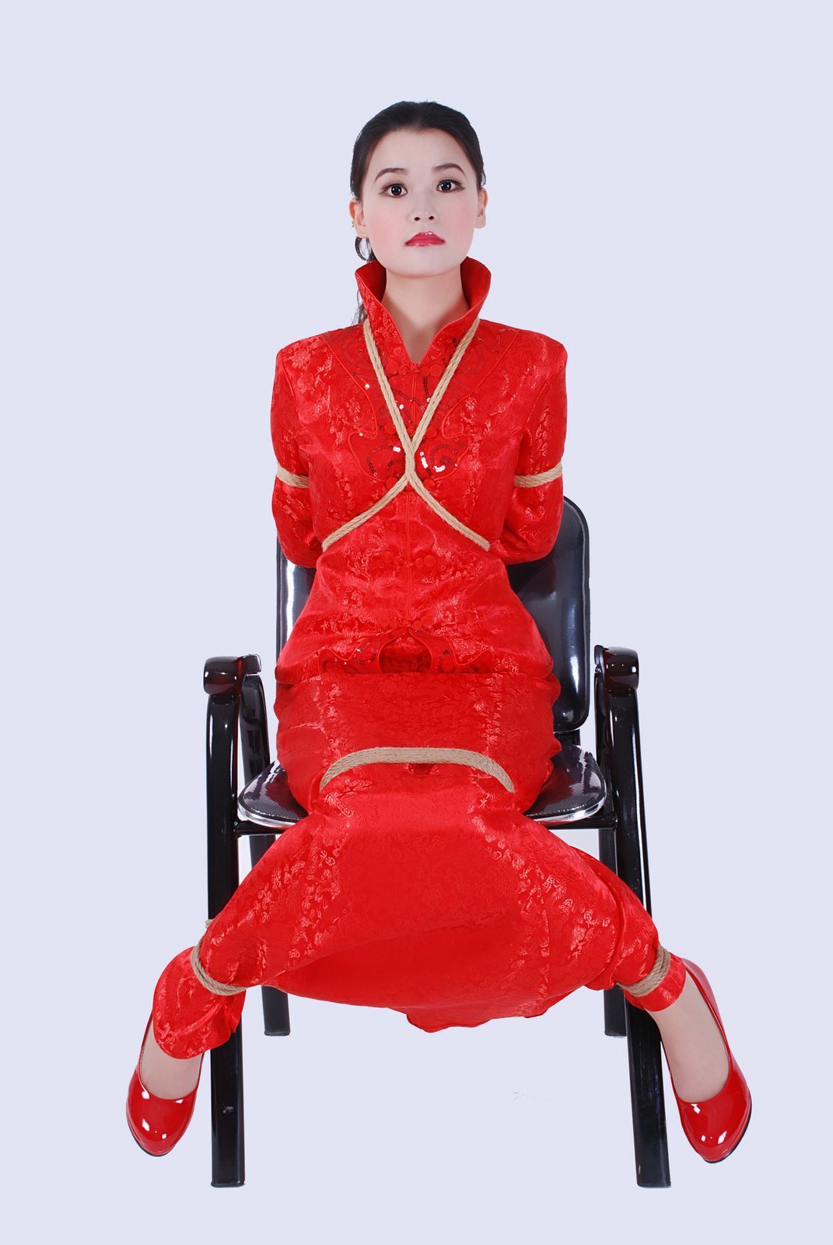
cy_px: 622
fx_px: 1661
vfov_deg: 41.1
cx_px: 416
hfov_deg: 28.2
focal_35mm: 48
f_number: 11
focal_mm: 32
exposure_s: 1/8
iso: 100
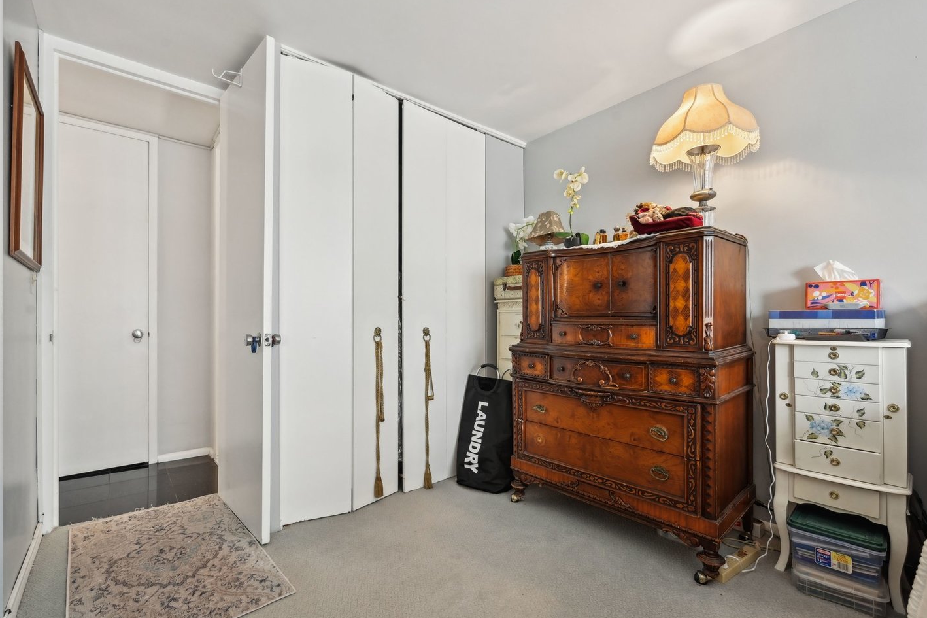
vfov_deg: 73.7
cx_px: 459
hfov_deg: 96.7
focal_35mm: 16
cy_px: 315
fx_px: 412
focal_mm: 14
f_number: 8
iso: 800
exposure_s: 1/10
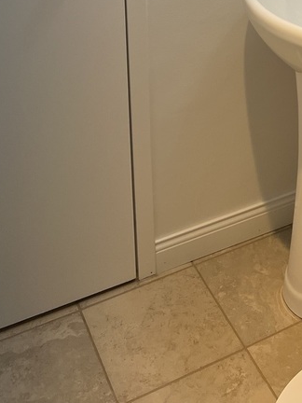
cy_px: -100
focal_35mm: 65
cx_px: 296
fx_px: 756
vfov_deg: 26.1
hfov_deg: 21.8
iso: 40
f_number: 1.5
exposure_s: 1/261
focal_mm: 5.7
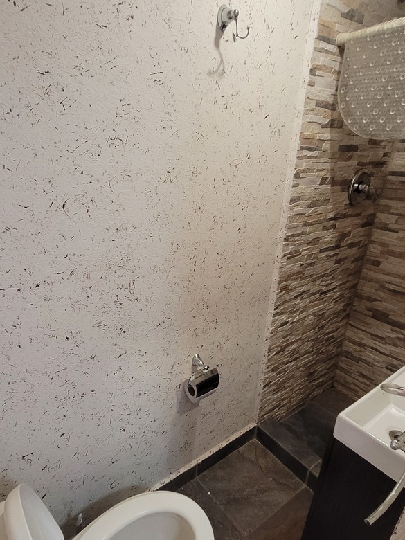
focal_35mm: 20
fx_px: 312
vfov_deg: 81.3
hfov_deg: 65.8
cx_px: 180
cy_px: 305
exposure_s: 1/60
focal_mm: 1.74
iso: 250
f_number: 2.2
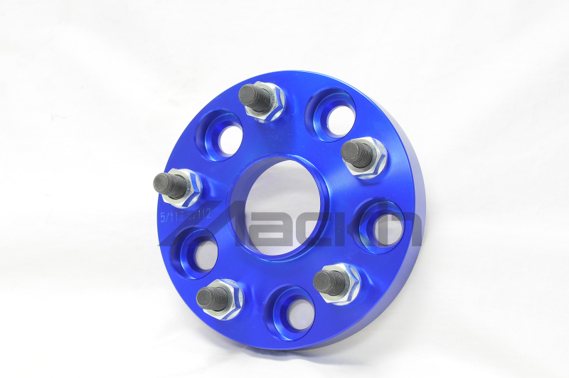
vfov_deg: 16.5
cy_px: 189
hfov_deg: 24.7
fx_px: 1302
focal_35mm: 82
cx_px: 284
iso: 200
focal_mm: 55
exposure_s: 1
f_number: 8
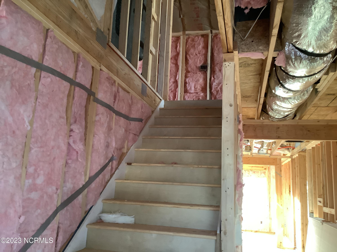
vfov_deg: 45.4
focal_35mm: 31
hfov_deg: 58.4
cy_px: 126
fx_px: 302
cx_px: 168
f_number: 2.4
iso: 320
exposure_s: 1/33
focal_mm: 3.3
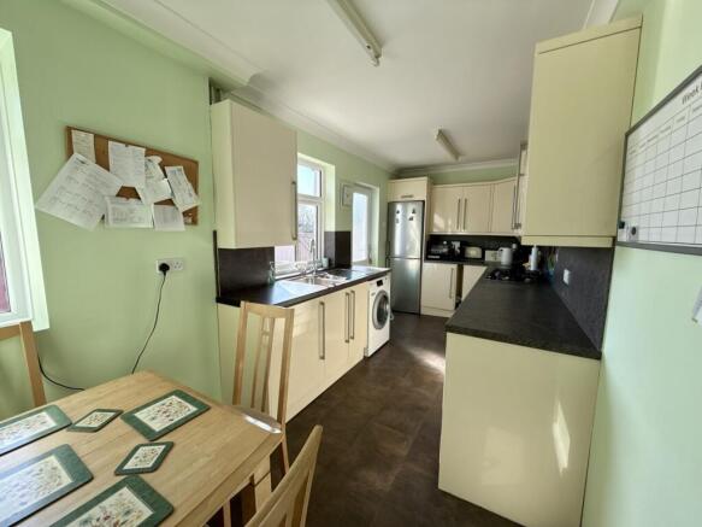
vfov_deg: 85.7
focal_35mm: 14
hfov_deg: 102.1
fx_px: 284
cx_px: 351
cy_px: 264
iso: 64
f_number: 2.2
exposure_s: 1/383
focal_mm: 2.22
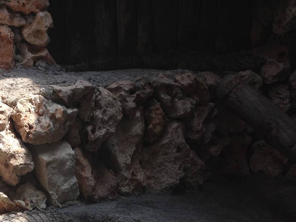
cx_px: 102
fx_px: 599
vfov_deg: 20.4
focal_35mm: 70
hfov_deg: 27.6
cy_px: 221
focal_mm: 4.28
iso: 50
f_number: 2.4
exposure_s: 1/587
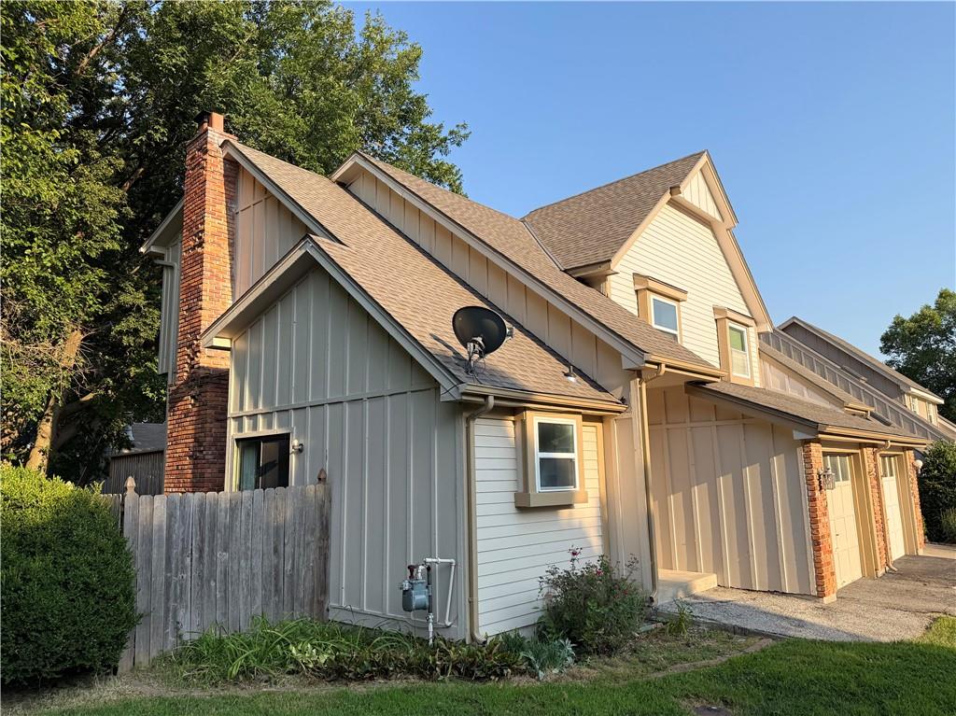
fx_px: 663
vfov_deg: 56.8
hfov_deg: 71.6
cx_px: 478
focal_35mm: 24
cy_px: 358
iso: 80
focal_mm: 6.76
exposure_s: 1/2200
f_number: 1.8
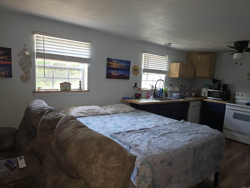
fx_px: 166
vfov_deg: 58.9
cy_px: 94
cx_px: 125
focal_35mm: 23
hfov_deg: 73.9
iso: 125
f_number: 1.7
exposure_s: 1/60
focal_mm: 6.3
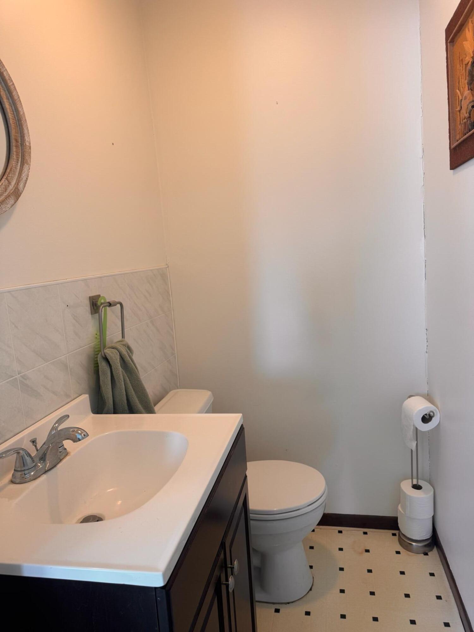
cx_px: 237
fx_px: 438
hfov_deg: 56.8
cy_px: 316
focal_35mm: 24
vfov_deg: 71.6
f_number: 1.78
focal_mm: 6.76
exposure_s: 1/60
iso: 125
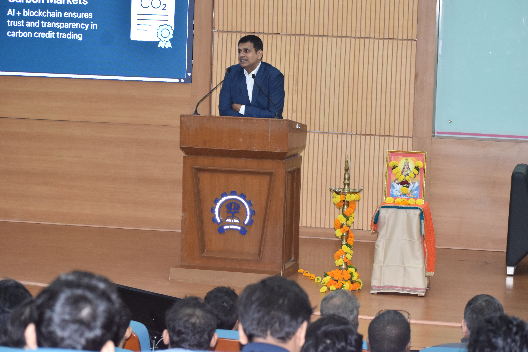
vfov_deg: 12.2
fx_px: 1650
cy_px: 176
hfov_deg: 18.2
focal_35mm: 112
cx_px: 264
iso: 1000
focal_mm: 75
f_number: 4.8
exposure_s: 1/60
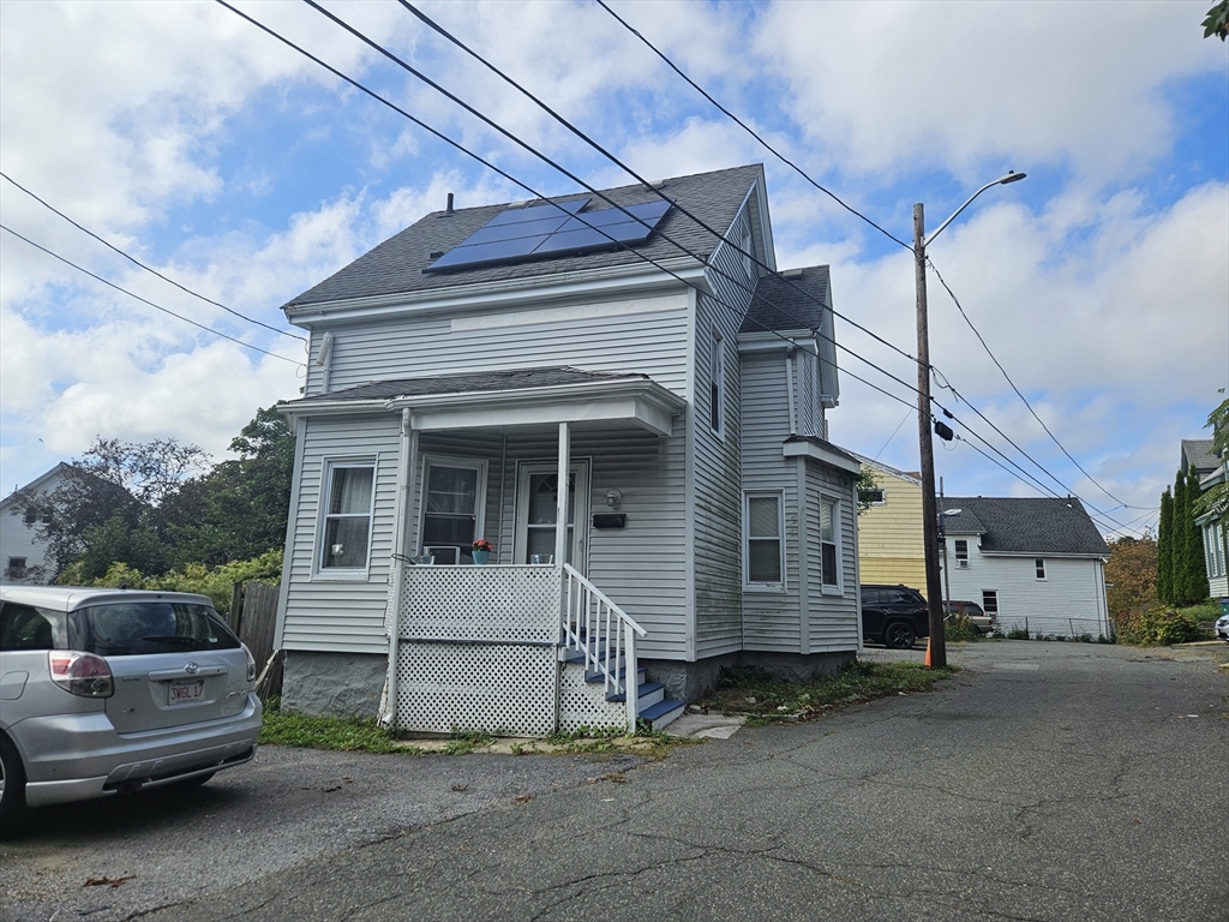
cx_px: 614
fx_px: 817
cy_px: 461
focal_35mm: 23
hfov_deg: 73.9
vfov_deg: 58.9
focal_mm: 5.4
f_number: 1.8
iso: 25
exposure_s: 1/2192
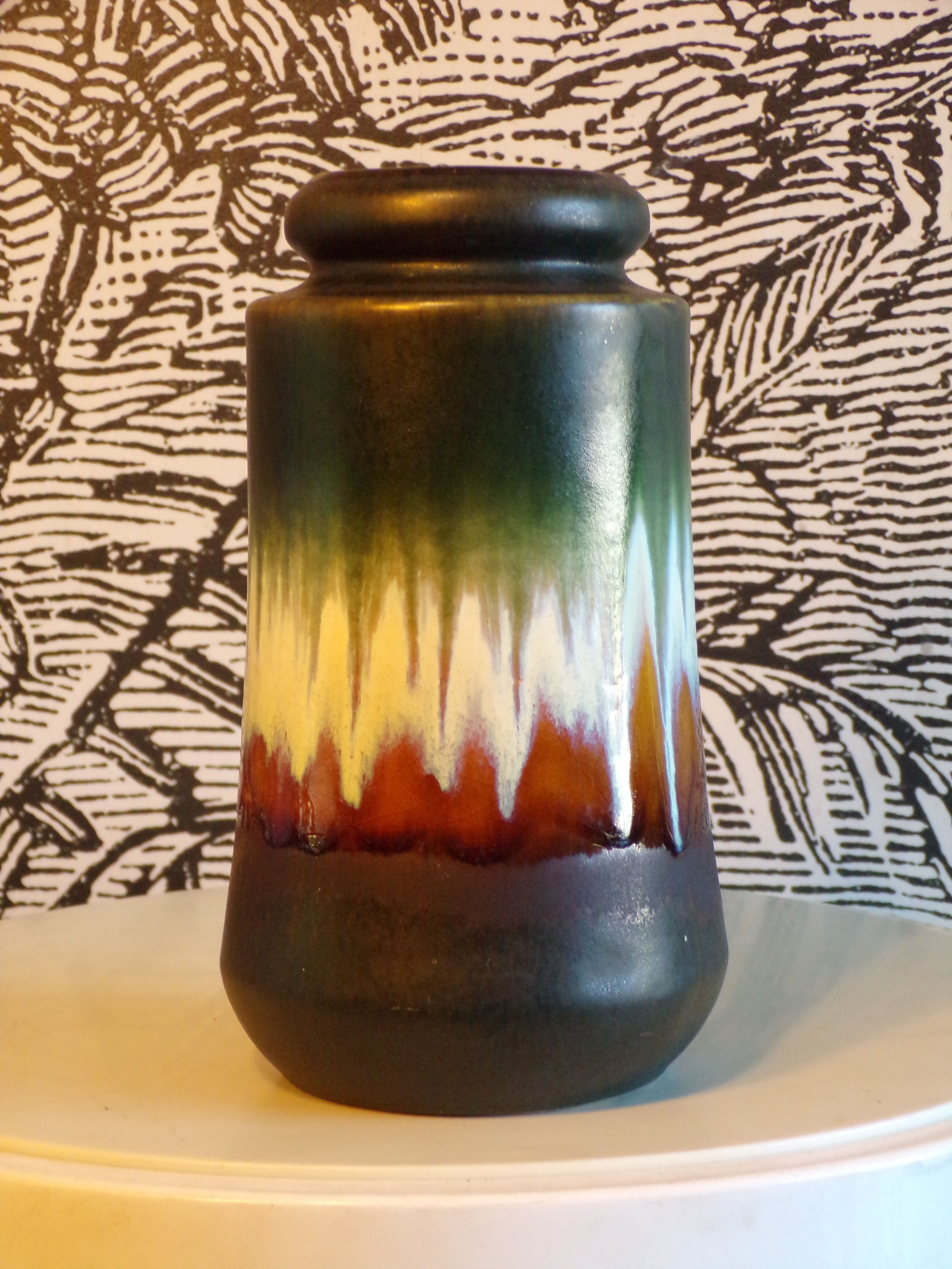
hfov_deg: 19.9
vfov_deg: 26.3
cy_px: 634
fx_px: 2714
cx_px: 476
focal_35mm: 74
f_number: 3.9
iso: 400
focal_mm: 13.3
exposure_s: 1/28
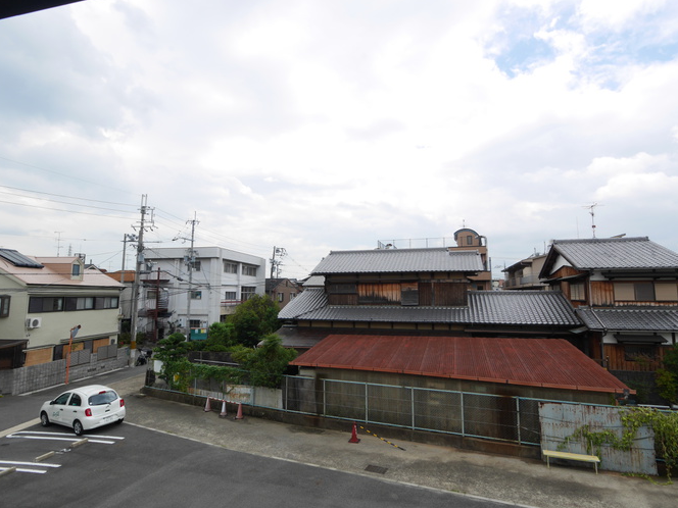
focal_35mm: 19
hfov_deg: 84.7
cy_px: 248
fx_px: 372
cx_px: 346
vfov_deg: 68.7
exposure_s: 1/320
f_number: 8
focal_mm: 9
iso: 200
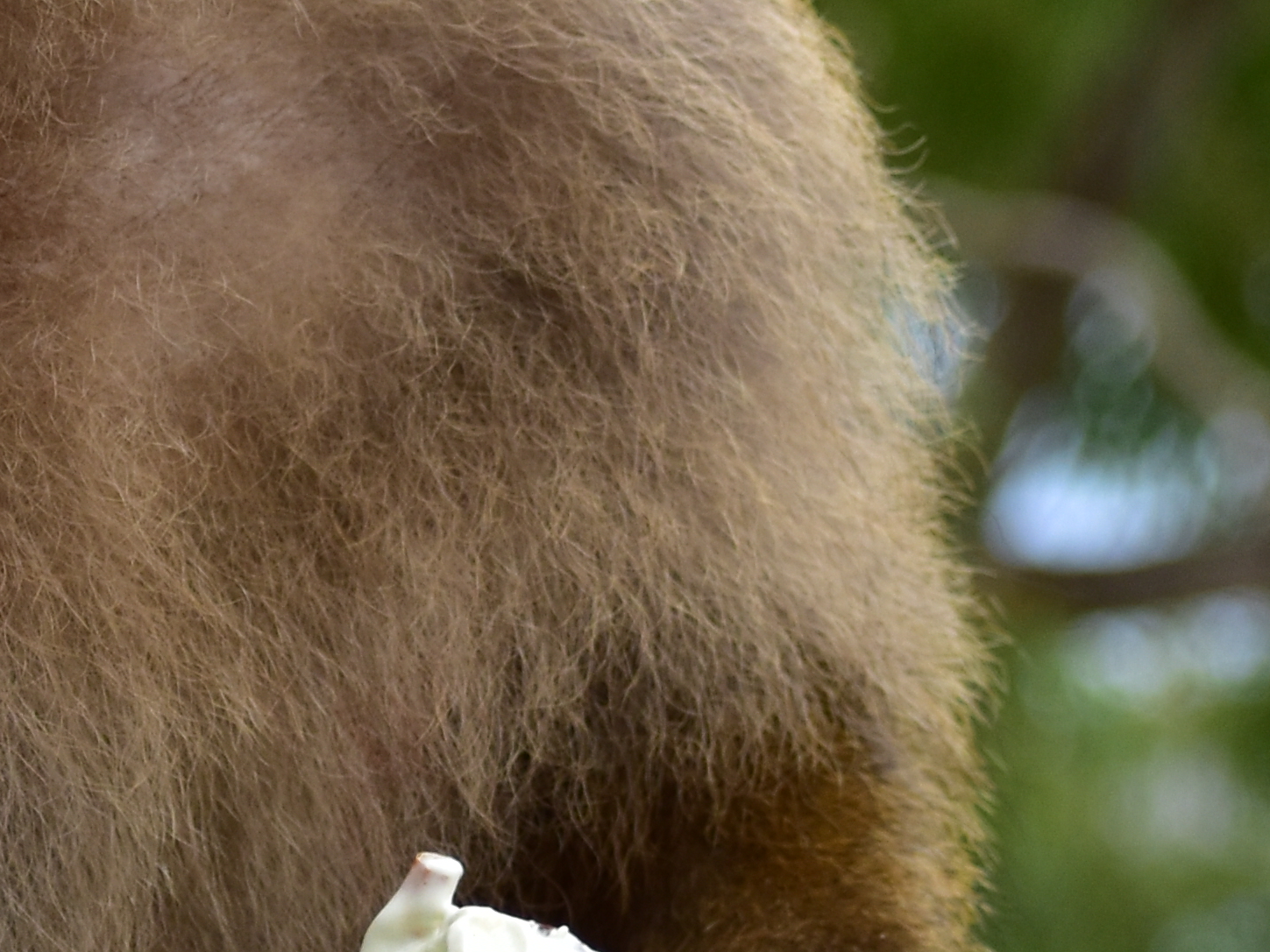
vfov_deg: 3.6
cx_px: 9
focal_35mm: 418
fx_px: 15337
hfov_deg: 4.7
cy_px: 731
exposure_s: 1/1000
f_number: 4.5
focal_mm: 70
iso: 400
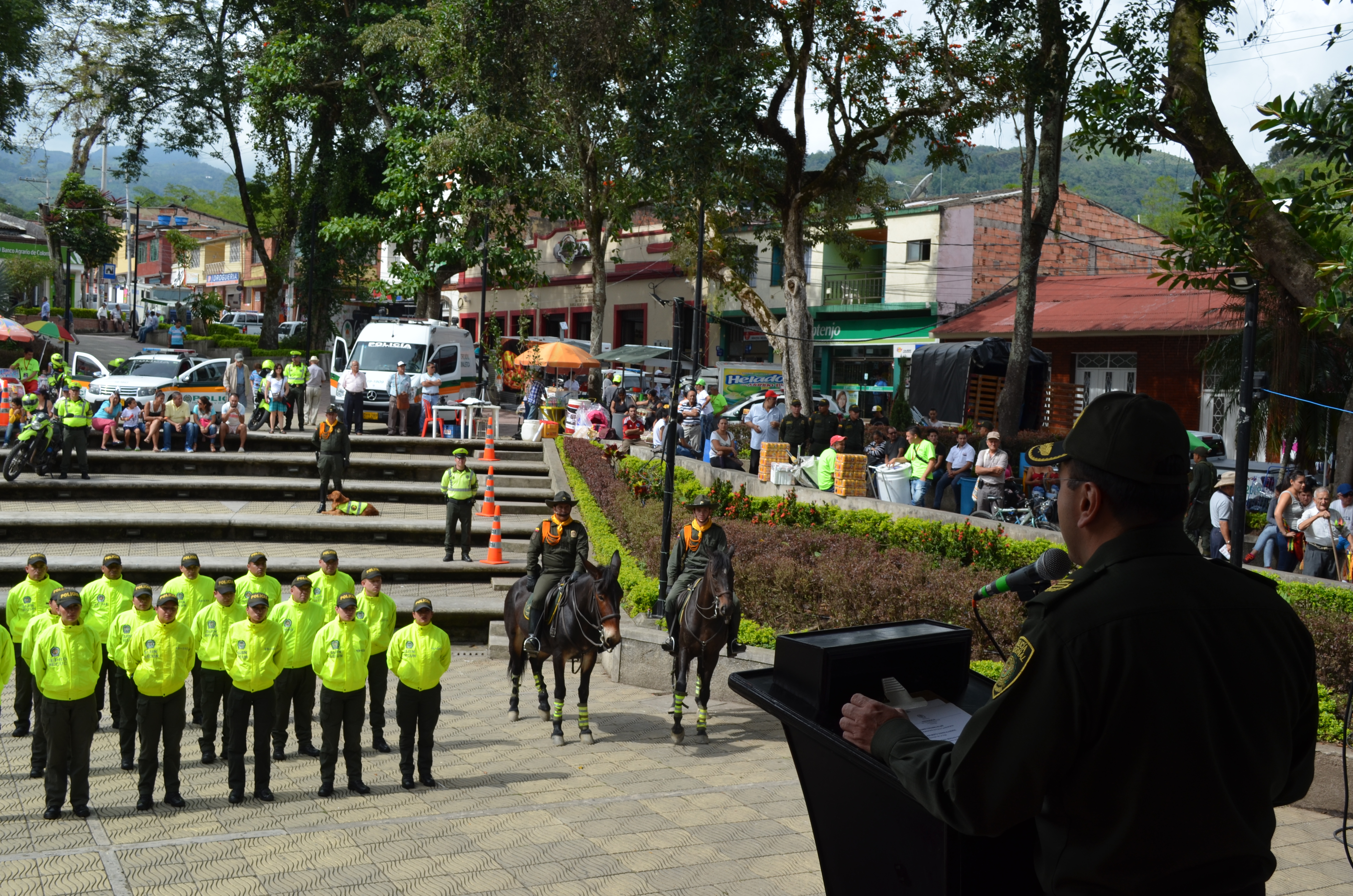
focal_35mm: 39
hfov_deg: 49.6
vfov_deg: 34.1
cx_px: 676
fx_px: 1463
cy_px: 448
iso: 140
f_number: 8
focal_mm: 26
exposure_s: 1/250
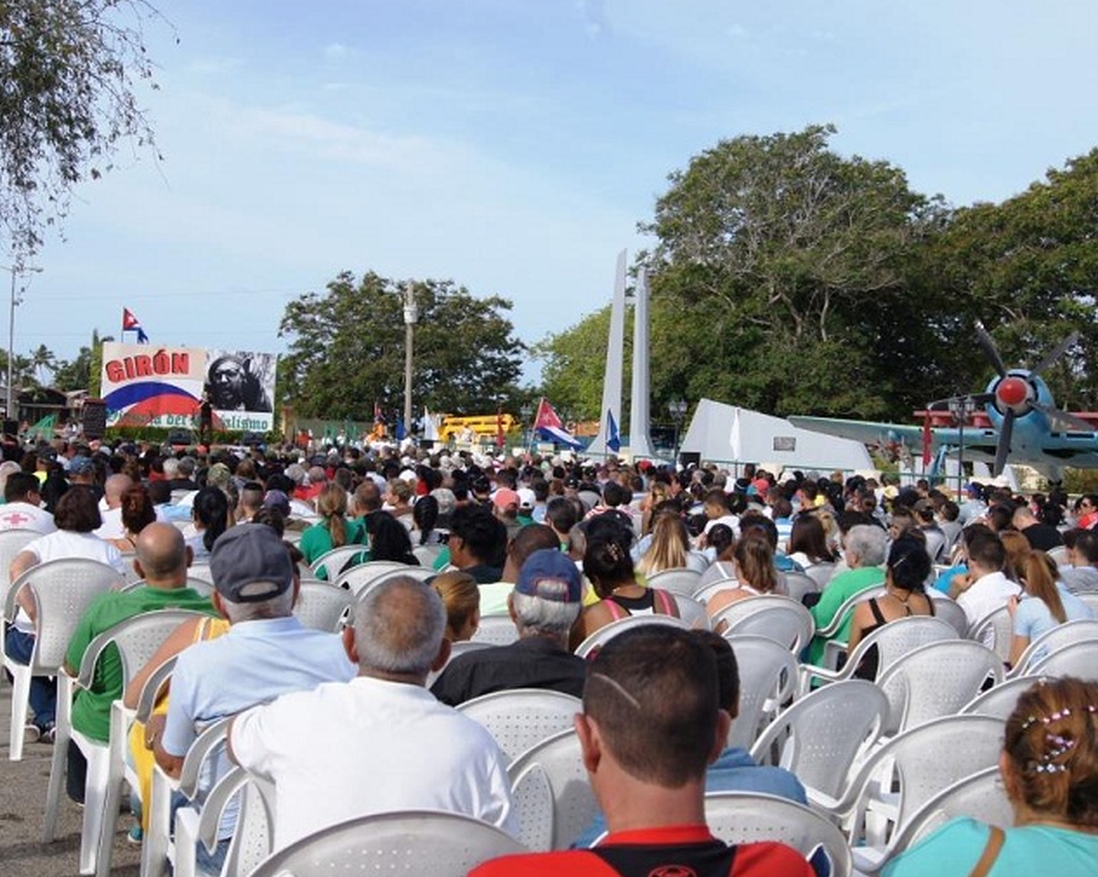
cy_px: 432
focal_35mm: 45
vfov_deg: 33.4
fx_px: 1462
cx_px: 528
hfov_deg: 41.2
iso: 100
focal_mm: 26
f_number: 10
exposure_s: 1/125
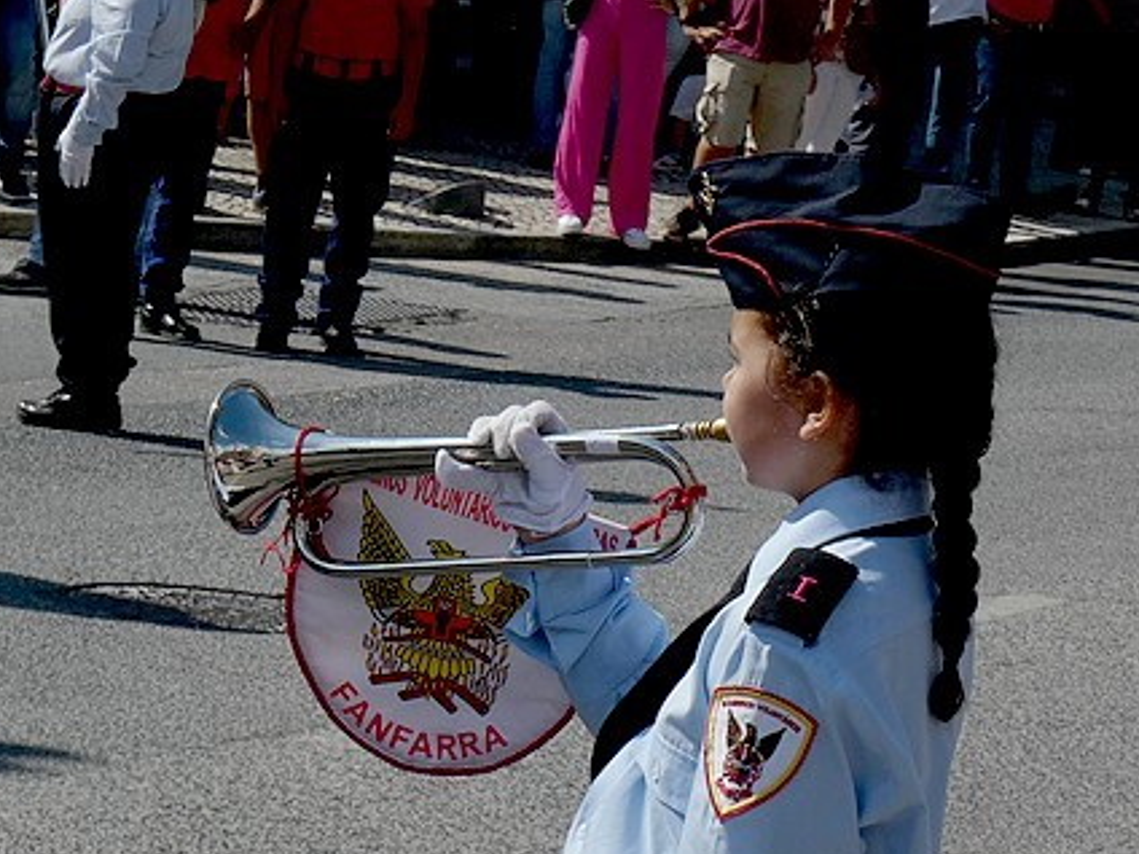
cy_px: 541
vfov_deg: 8.7
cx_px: 450
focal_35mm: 170
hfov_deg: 11.6
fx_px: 5594
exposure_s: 1/800
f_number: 6.3
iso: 80
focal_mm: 21.9
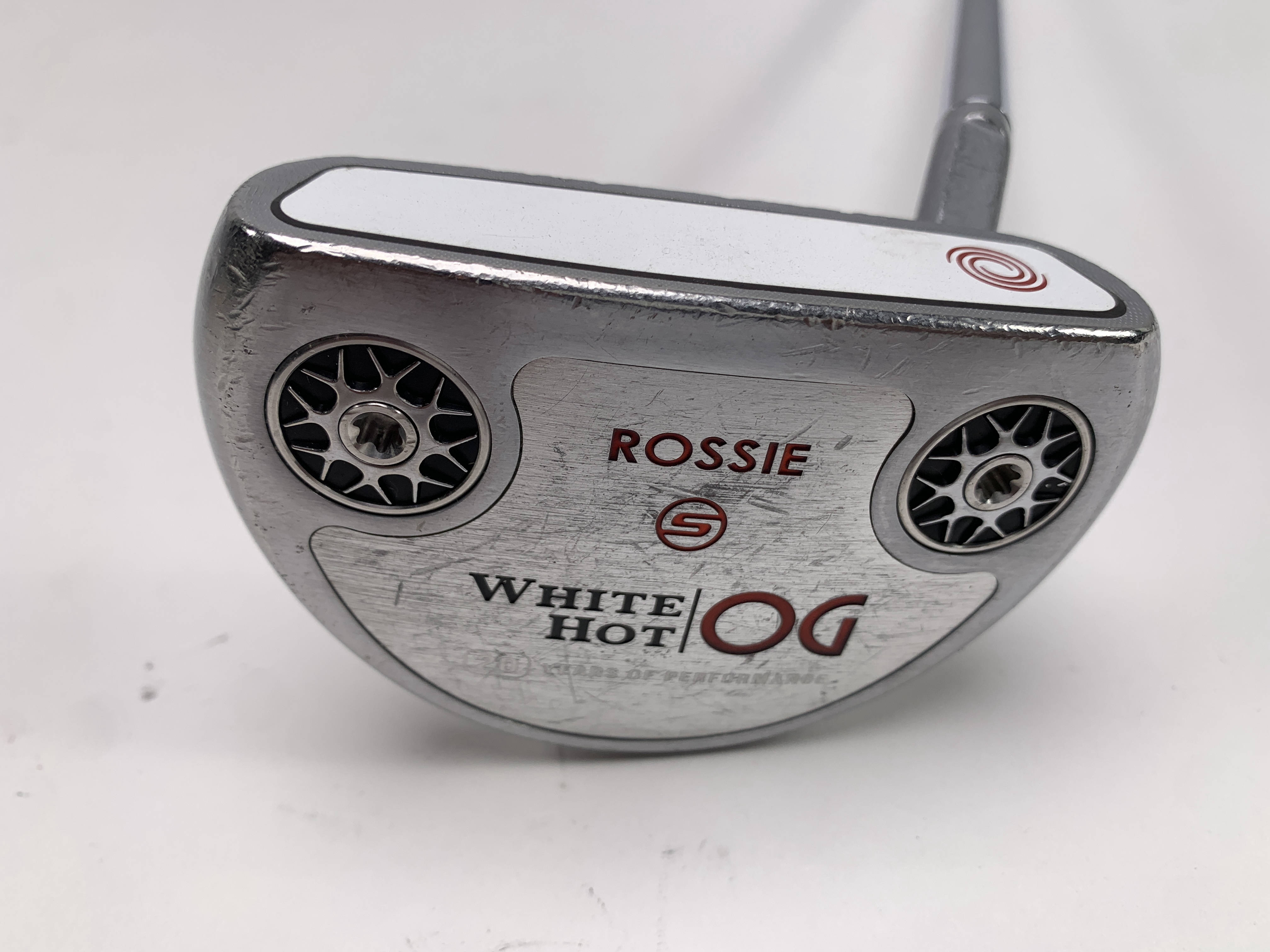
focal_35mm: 26
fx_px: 954
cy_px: 476
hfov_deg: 67.3
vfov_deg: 53.1
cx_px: 635
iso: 25
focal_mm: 4.25
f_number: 1.8
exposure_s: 1/286
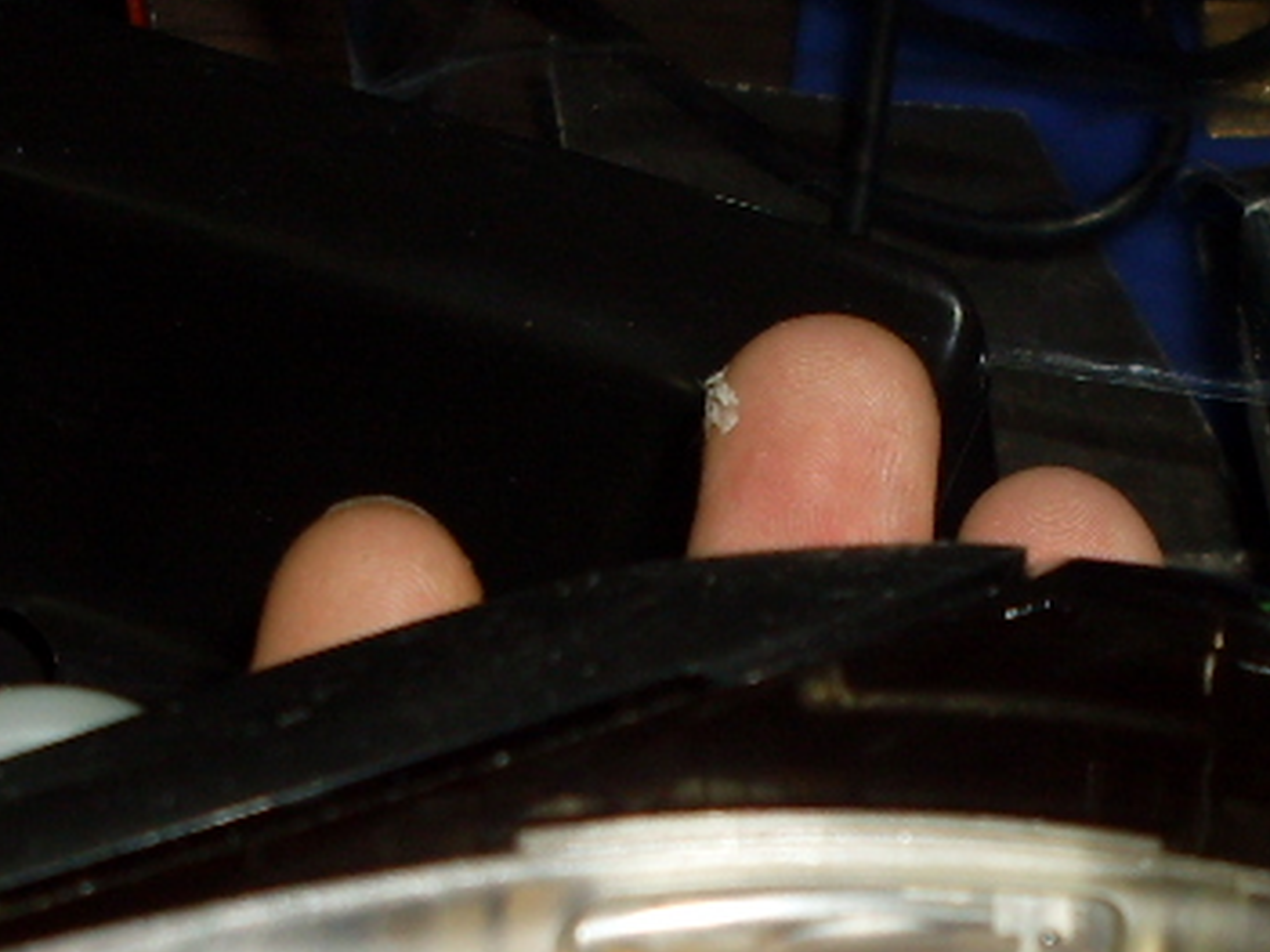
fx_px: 4071
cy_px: 1046
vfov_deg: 13.1
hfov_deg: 17.7
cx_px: 800
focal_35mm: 111
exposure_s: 1/45
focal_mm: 6.3
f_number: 2.8
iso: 100
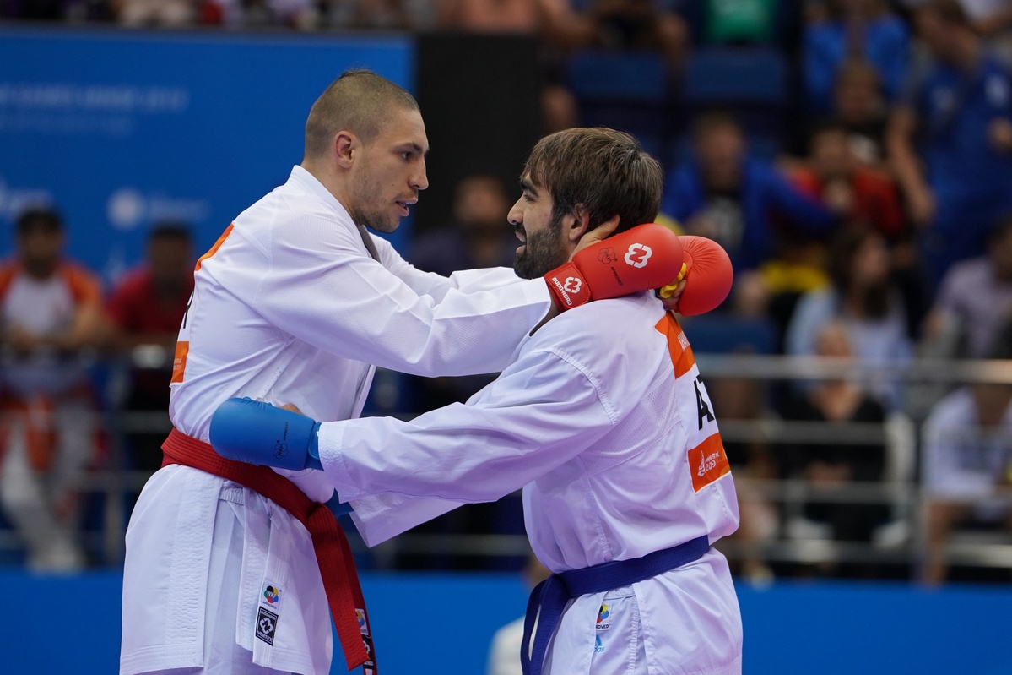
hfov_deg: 6.9
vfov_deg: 4.6
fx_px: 8347
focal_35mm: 297
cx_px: 506
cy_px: 338
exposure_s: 1/1000
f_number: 2.8
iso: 1000
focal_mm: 198
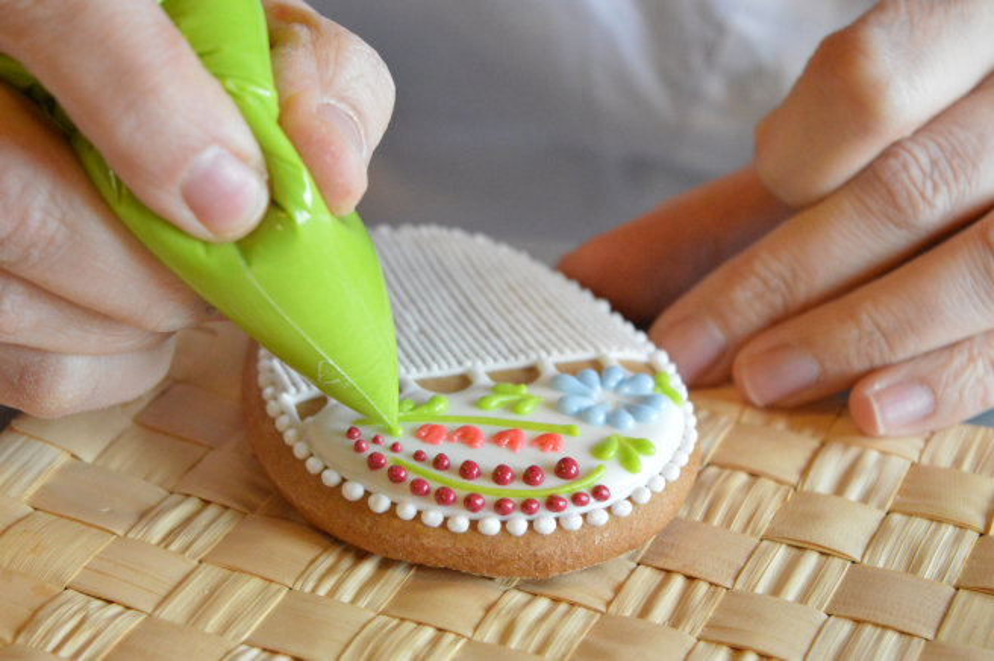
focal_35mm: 82
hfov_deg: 24.6
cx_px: 497
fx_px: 2276
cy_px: 330
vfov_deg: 16.5
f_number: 5.6
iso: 4500
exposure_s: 1/100
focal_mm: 55
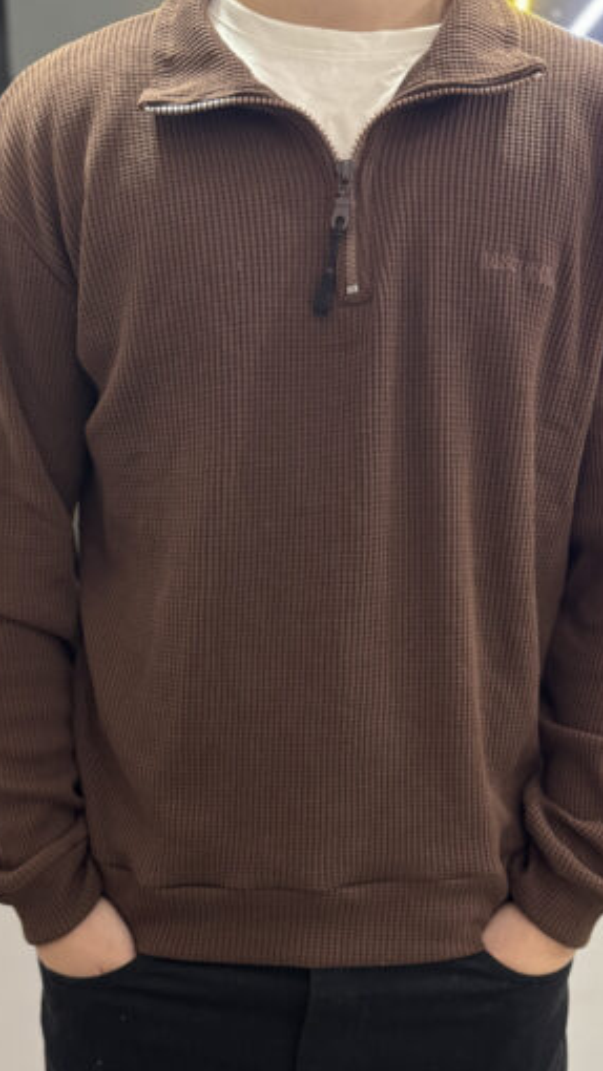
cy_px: 771
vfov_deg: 48.0
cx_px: 313
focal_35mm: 41
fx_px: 1165
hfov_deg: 29.0
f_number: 1.78
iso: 640
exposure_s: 1/50
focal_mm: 6.76
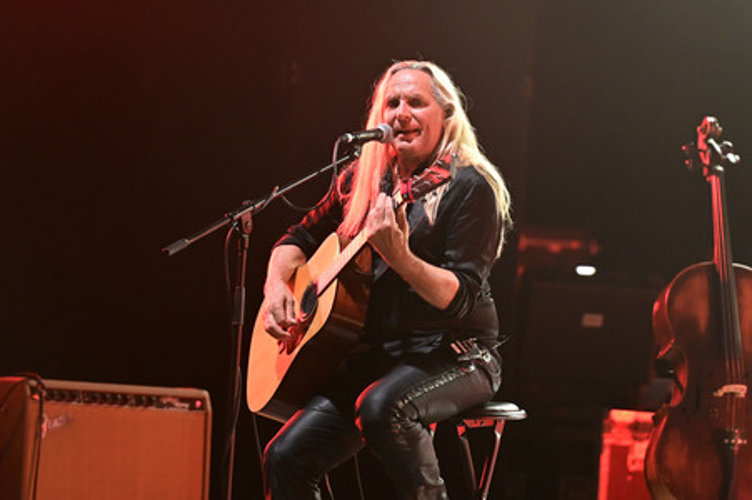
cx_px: 376
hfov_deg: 10.3
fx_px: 4175
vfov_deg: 6.9
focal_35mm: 200
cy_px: 250
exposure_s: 1/640
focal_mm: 200
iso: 3200
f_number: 2.8
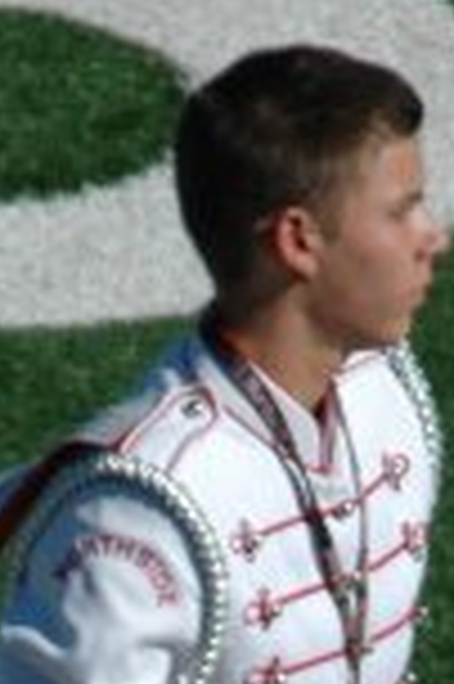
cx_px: 249
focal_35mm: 2372
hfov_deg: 0.6
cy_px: 1094
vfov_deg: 0.9
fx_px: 44969
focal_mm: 400
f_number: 5.6
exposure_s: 1/2000
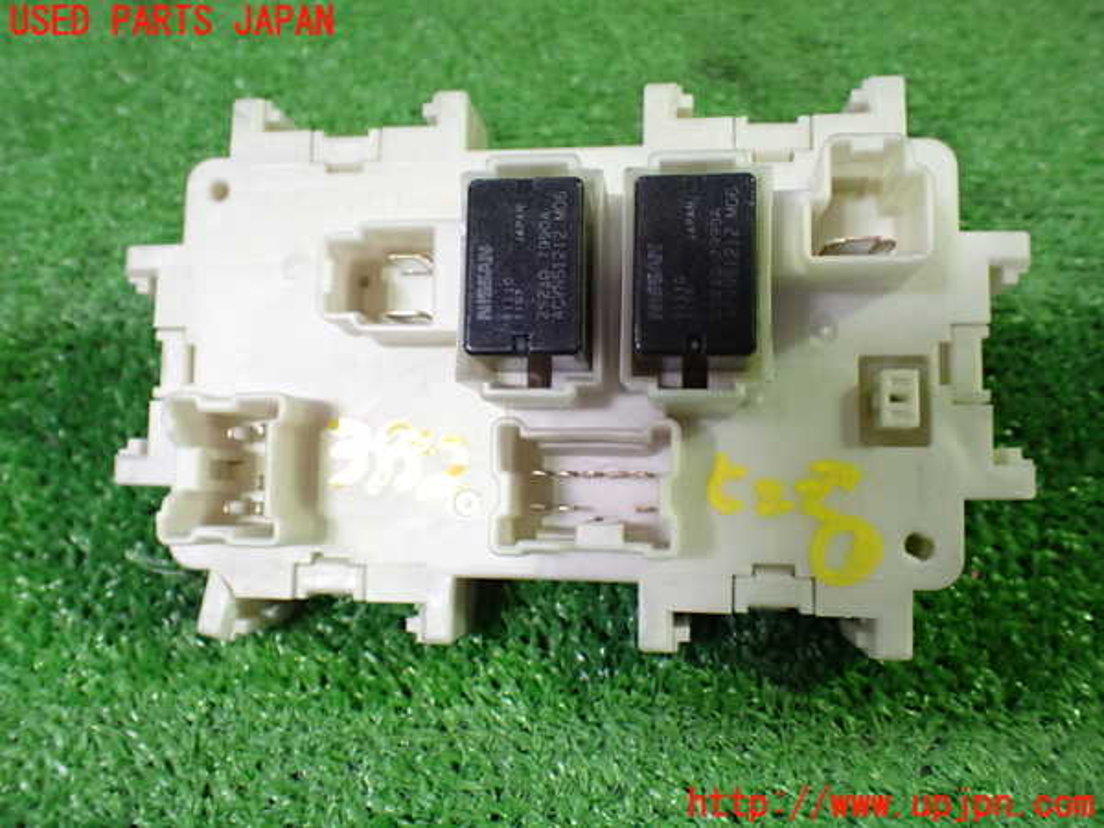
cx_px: 552
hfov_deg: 60.0
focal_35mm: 30
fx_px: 957
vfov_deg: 46.8
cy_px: 414
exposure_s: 1/80
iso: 800
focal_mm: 5.4
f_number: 2.3
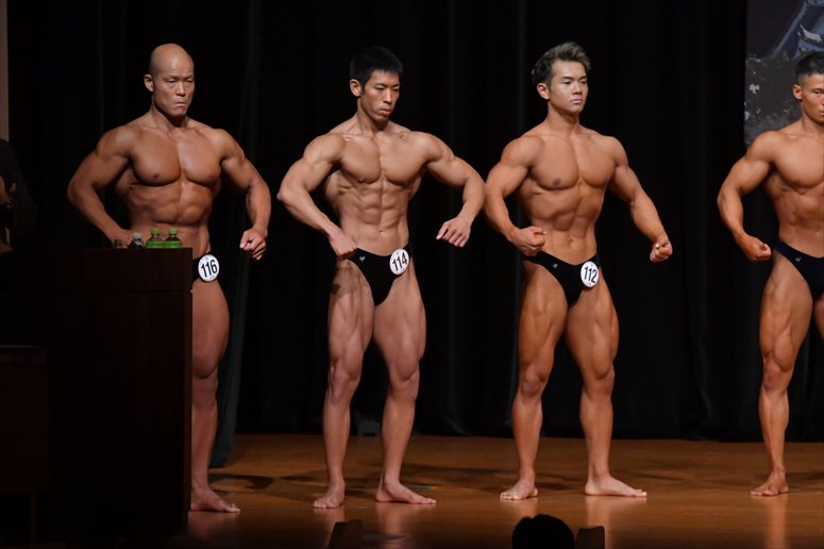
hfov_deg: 7.6
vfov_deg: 5.1
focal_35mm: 270
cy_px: 274
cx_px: 412
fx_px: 6177
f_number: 5.6
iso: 5000
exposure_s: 1/400
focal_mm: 180
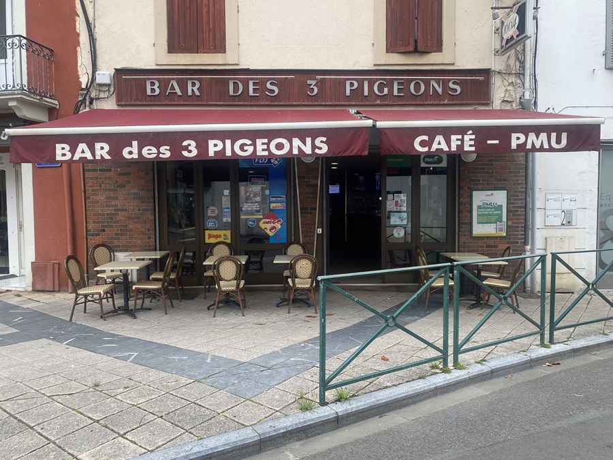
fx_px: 460
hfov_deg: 67.3
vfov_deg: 53.1
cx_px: 306
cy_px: 230
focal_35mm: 26
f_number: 1.8
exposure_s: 1/351
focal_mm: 4.25
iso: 32
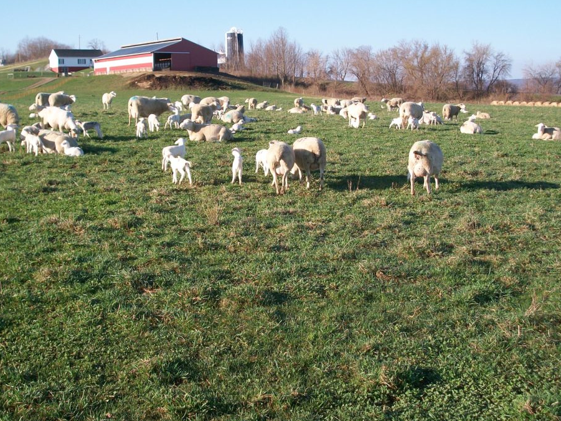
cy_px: 193
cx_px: 247
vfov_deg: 29.1
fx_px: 810
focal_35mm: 50
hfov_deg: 38.1
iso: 80
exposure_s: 1/500
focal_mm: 7.8
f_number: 3.5
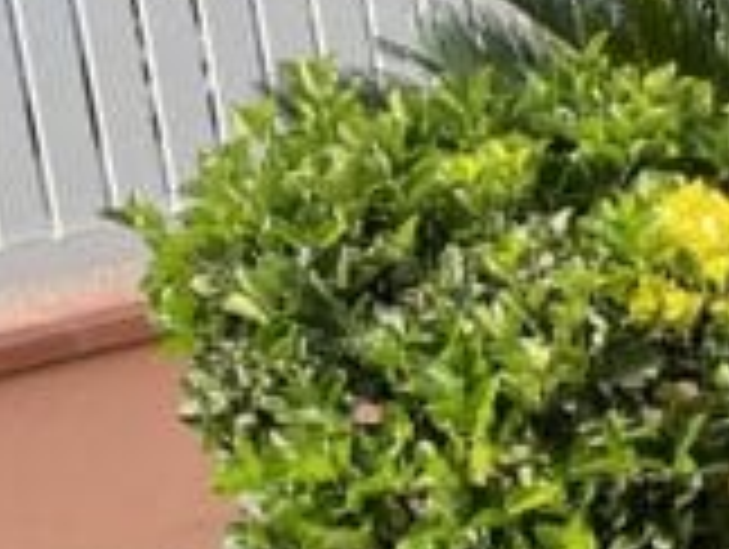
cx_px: 1562
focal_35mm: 164
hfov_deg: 10.8
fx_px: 3459
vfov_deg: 8.9
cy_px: 724
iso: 32
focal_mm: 4.2
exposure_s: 1/988
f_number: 1.6
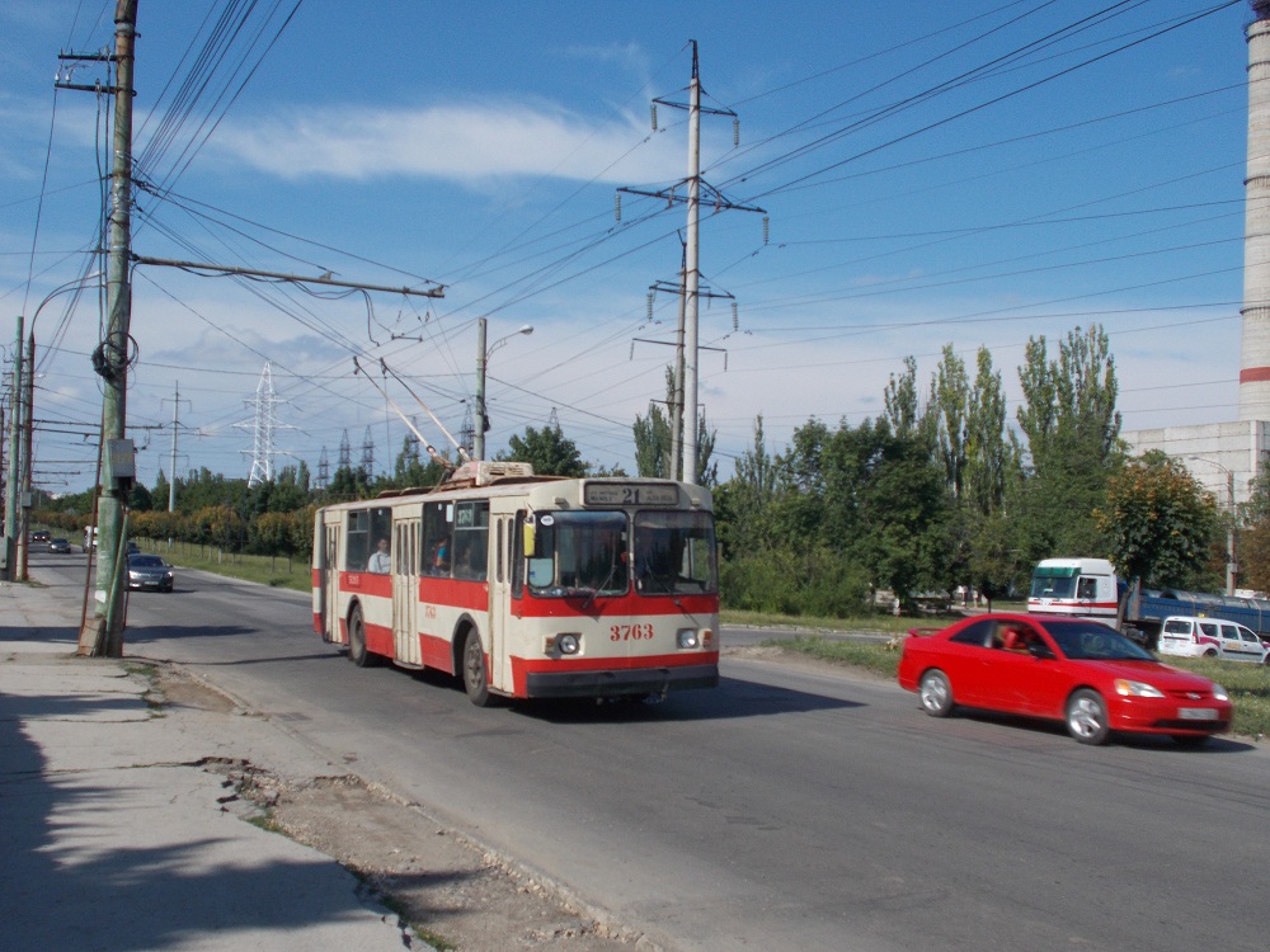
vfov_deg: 36.8
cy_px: 476
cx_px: 635
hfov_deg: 47.9
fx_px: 1431
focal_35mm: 39
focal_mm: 6.9
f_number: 9.8
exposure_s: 1/160
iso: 80
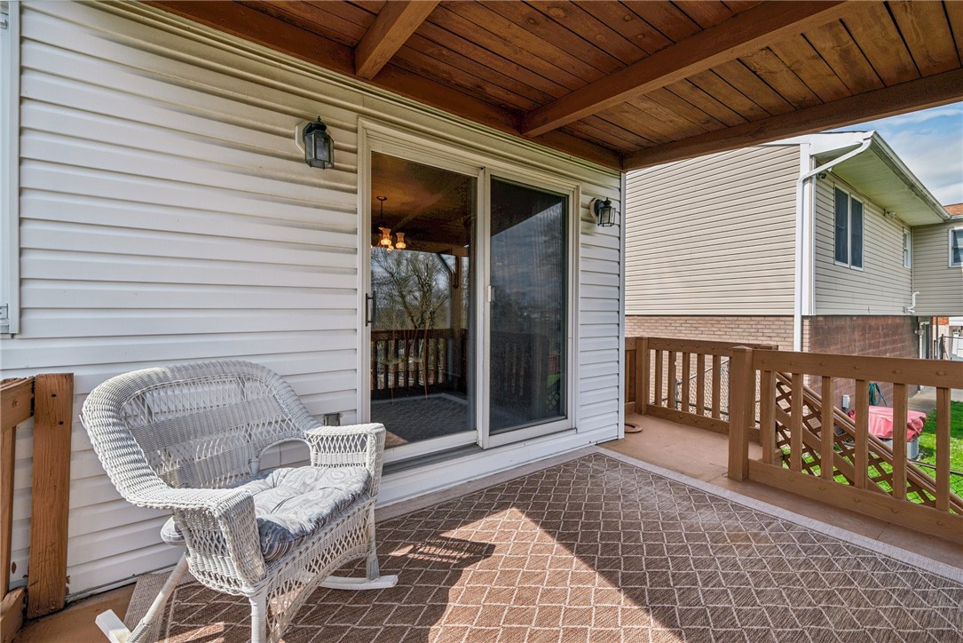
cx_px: 482
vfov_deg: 81.2
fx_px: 375
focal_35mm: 14
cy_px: 322
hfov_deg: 104.2
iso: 50
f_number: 11
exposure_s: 1/50
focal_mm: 14
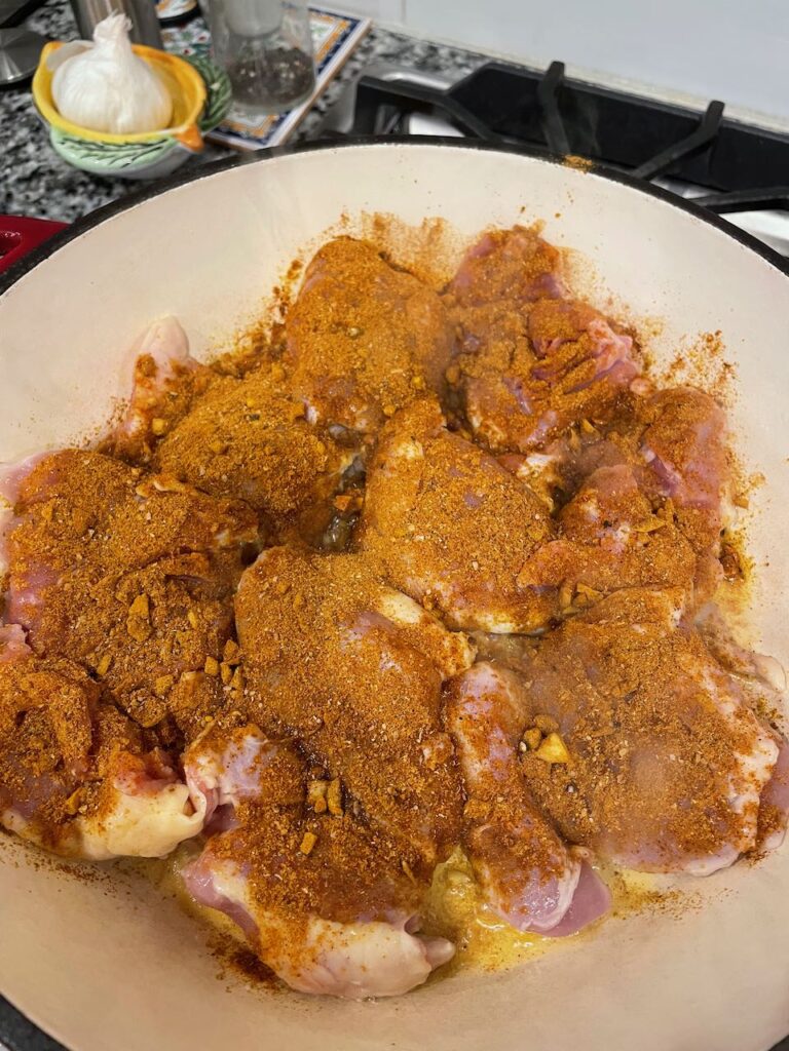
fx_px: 790
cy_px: 526
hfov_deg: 53.1
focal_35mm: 26
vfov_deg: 67.3
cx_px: 394
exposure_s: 1/60
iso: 100
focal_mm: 4.2
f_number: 1.6
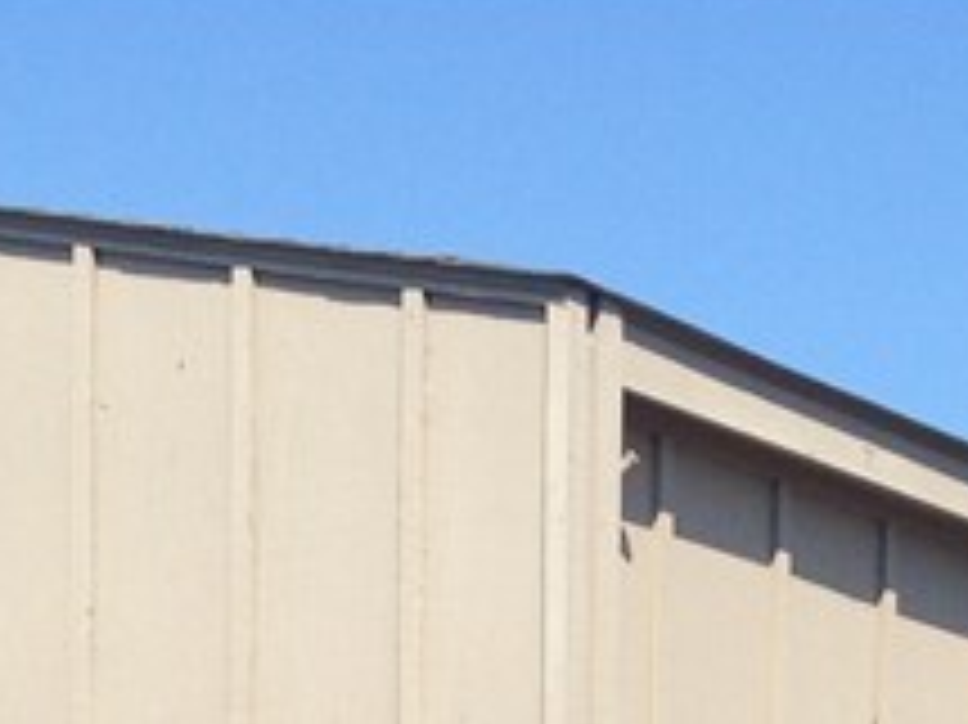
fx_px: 4388
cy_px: 1700
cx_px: 603
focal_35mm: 157
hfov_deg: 12.6
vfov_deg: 8.6
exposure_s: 1/1391
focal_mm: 4.12
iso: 50
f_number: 2.4
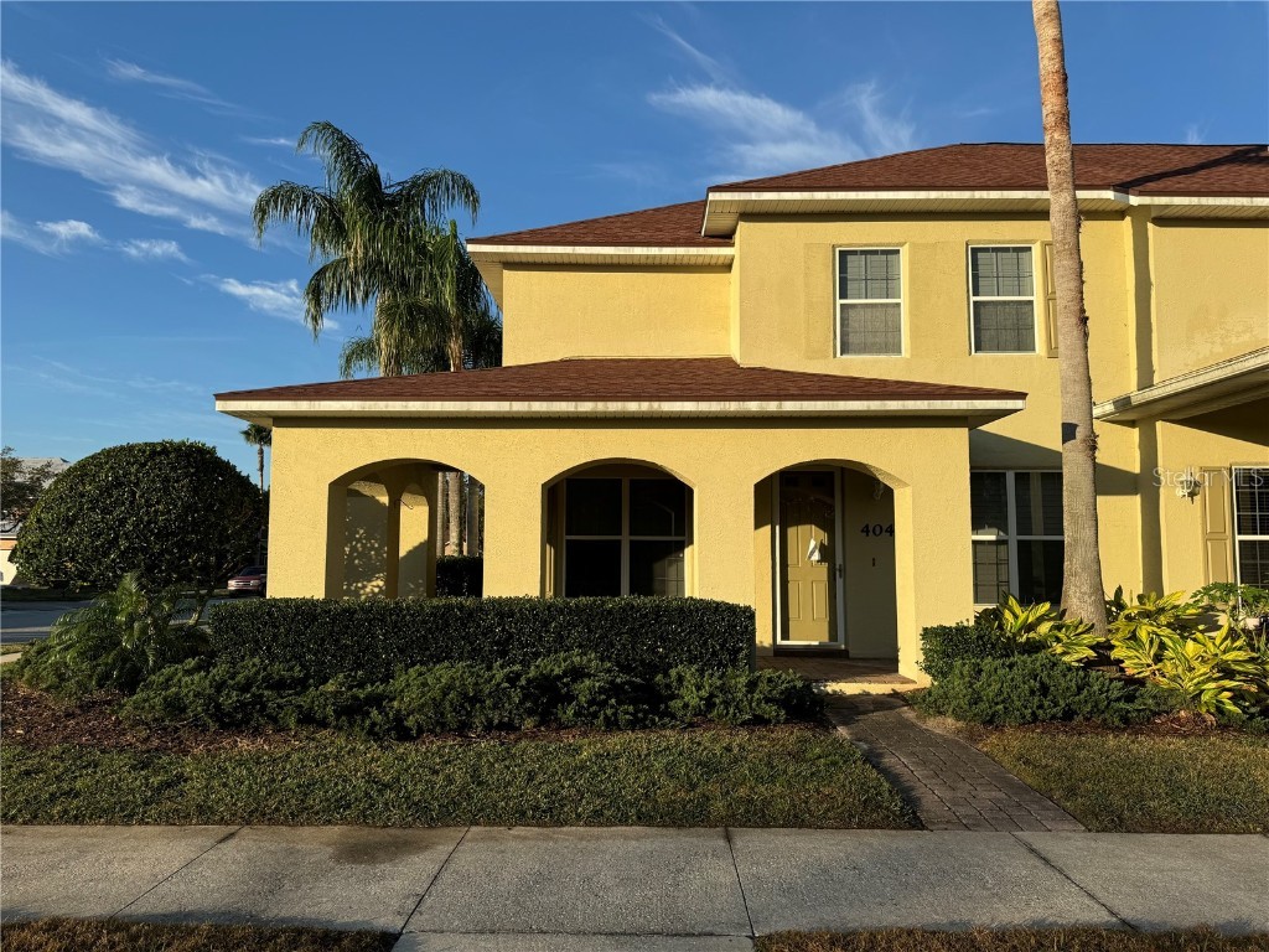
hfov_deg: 71.6
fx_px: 880
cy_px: 476
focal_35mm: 24
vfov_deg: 56.8
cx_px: 634
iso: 80
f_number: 1.78
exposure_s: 1/4049
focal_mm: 6.76
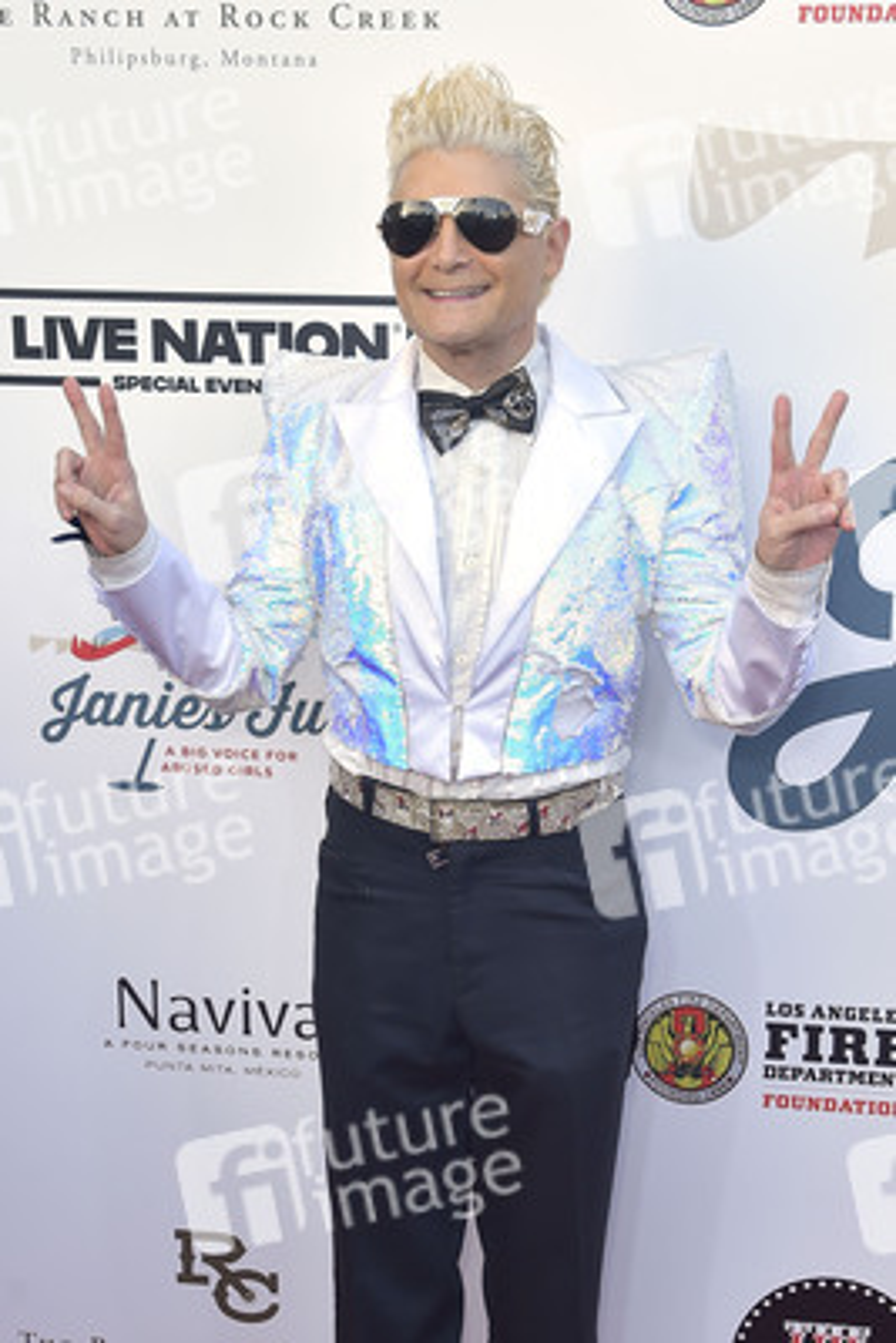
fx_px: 1641
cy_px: 672
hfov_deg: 30.5
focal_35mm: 44
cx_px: 448
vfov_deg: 44.5
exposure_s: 1/250
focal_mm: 44
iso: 500
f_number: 6.3
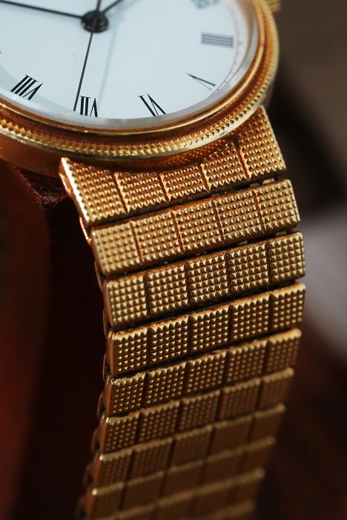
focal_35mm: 105
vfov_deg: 19.4
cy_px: 260
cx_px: 174
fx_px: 1517
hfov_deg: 13.1
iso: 12800
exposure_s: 1/250
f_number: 8
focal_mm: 105
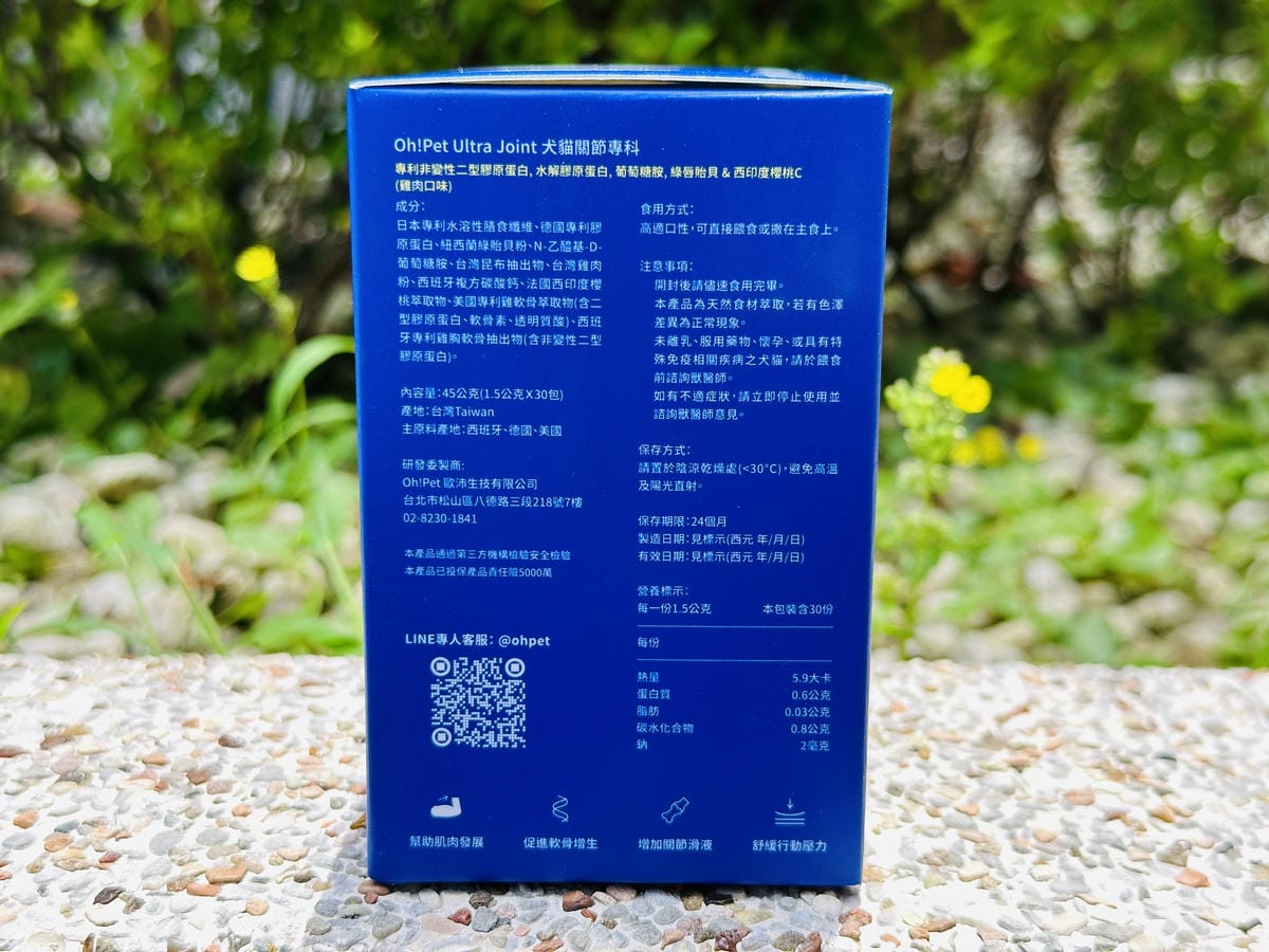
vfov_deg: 30.3
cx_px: 634
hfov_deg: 39.7
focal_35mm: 48
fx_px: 1760
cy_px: 476
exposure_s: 1/494
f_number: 1.78
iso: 64
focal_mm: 6.86
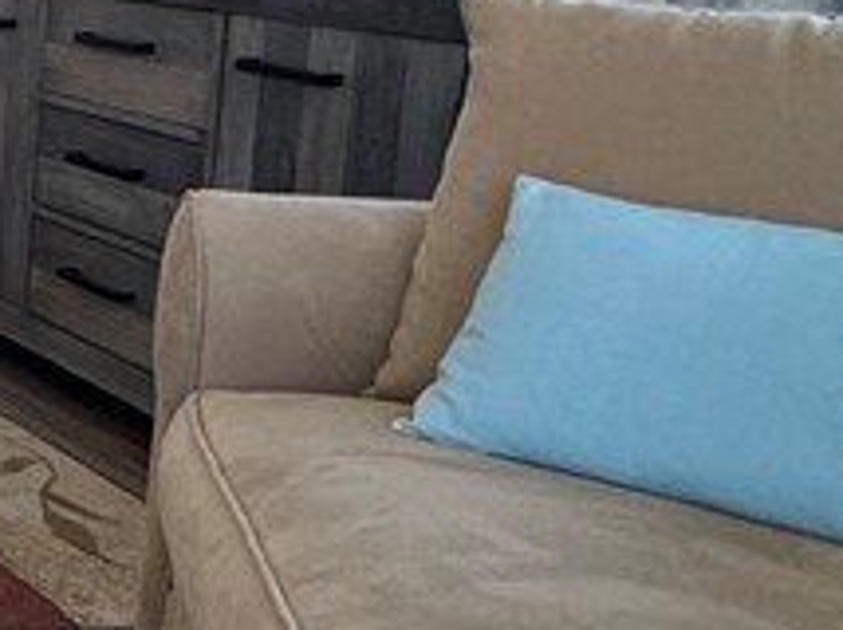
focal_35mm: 67
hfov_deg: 17.7
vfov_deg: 21.6
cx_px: -926
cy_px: 134
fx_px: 1630
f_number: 2.2
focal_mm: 2.22
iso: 200
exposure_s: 1/120
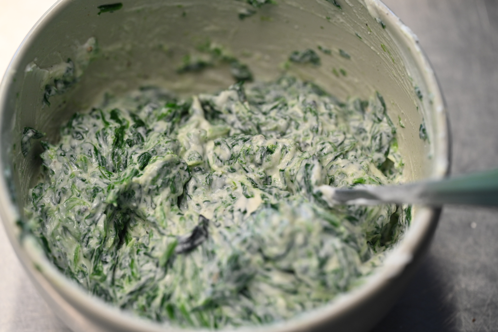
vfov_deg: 13.0
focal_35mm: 105
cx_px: 249
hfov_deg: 19.5
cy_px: 166
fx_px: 1452
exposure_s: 1/80
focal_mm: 105
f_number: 4.5
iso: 800
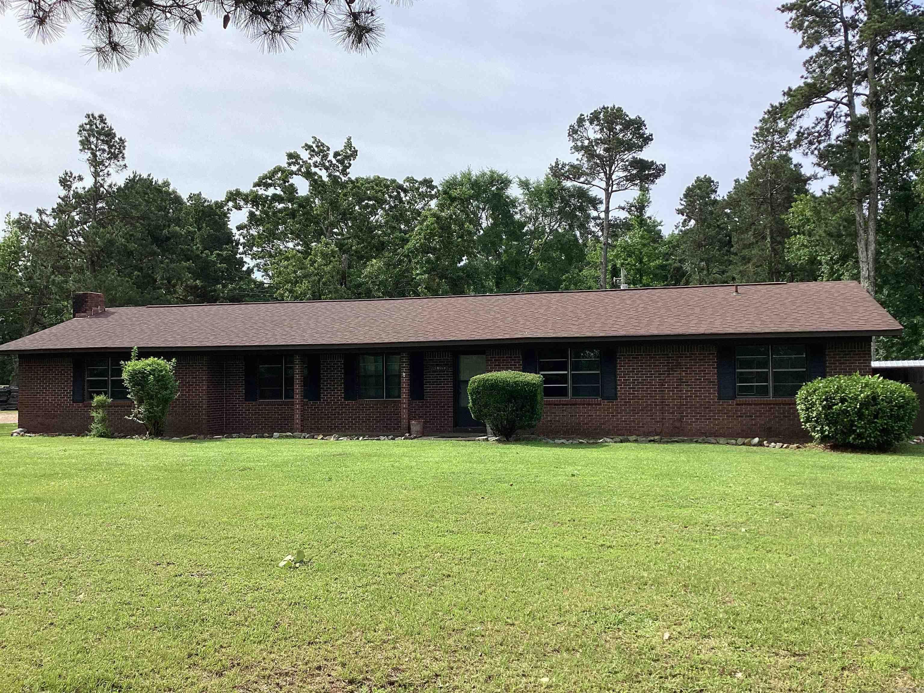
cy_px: 346
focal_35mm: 31
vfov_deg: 45.4
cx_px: 462
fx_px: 827
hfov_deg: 58.4
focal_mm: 3.3
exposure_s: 1/1031
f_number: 2.4
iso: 25
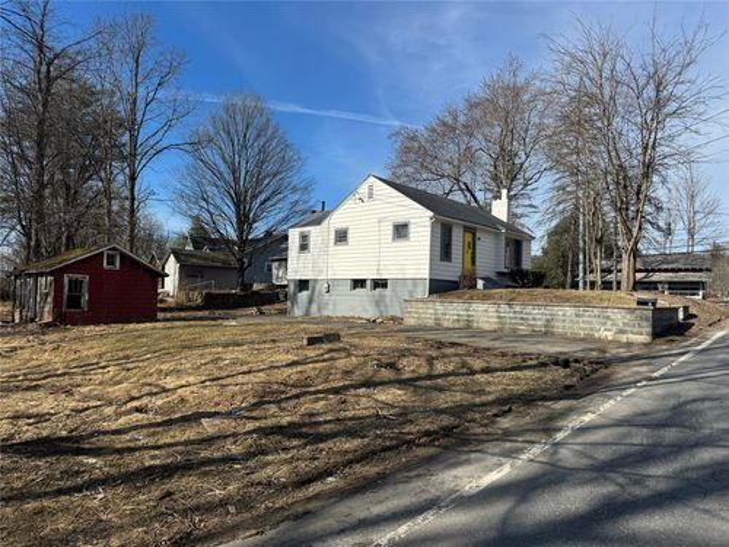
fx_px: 505
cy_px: 274
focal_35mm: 24
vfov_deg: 56.8
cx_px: 364
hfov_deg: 71.6
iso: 80
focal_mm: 6.76
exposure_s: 1/4950
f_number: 1.78
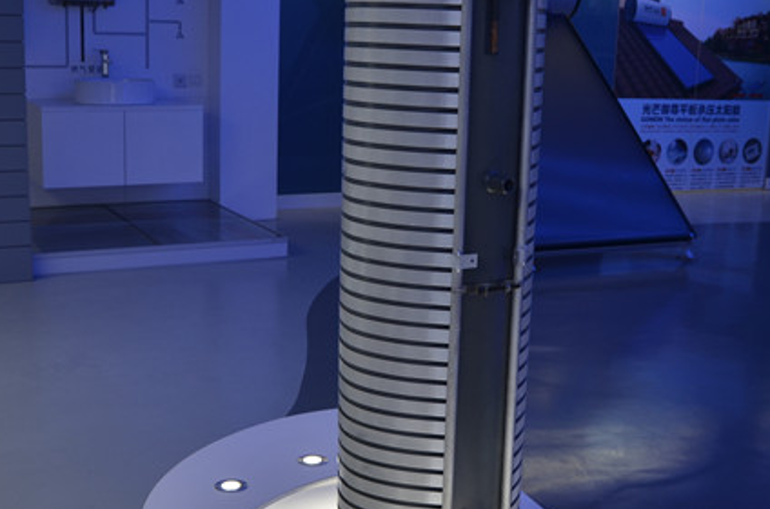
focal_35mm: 51
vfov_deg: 26.3
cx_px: 443
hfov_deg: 38.9
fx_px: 1088
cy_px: 288
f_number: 4
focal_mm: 18
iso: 250
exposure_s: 1/60
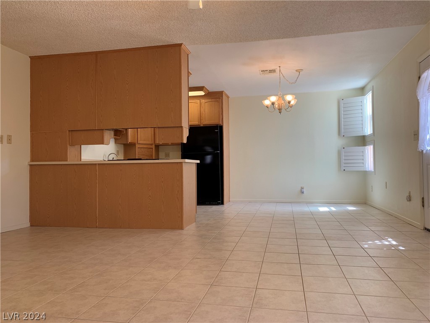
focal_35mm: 26
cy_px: 162
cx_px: 215
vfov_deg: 53.1
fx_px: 323
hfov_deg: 67.3
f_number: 1.8
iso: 50
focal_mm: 4.25
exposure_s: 1/60
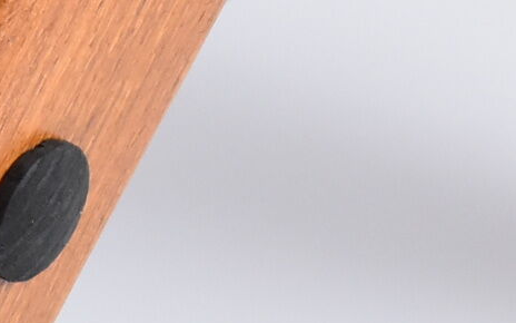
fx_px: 7626
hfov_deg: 3.9
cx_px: -34
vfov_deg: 2.4
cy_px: 98
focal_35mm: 542
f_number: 5.6
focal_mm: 55
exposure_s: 1/125
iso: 2000
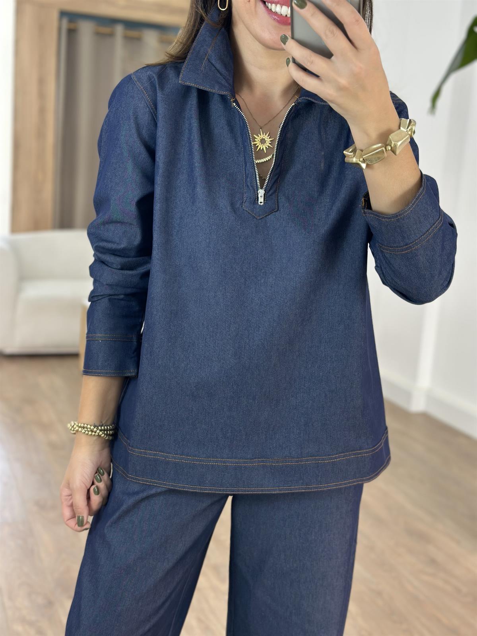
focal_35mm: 48
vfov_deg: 39.7
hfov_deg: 30.3
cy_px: 318
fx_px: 882
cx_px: 238
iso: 100
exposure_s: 1/100
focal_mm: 6.86
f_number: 1.78
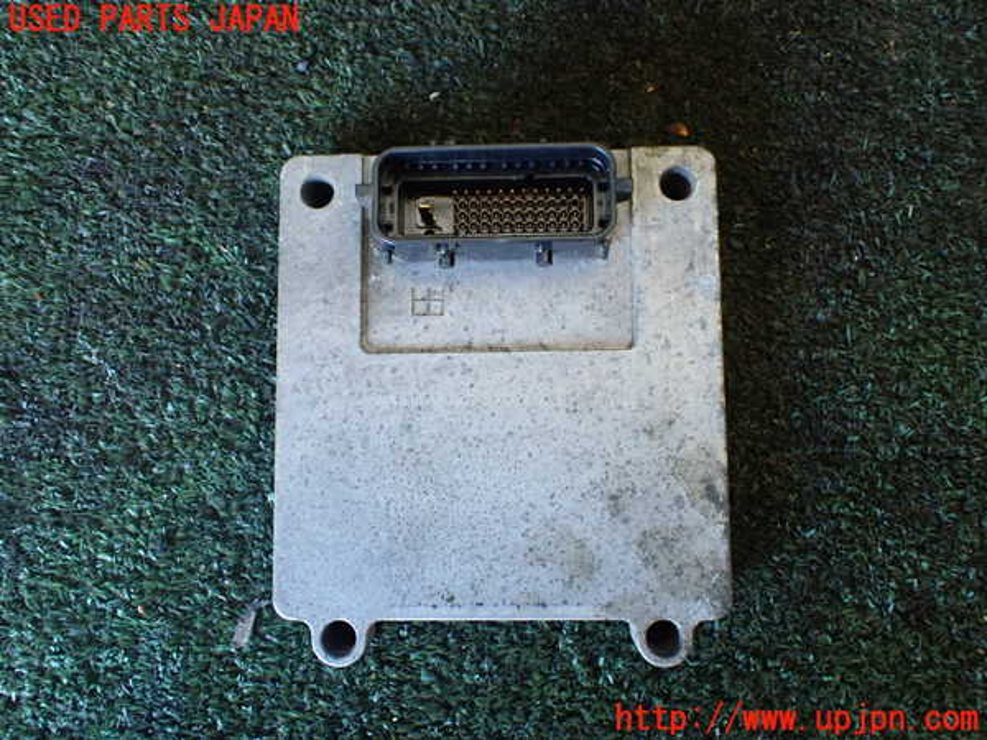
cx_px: 494
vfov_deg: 46.8
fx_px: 855
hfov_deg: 60.0
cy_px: 370
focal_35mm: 30
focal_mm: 5.4
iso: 800
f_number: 2.3
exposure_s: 1/60
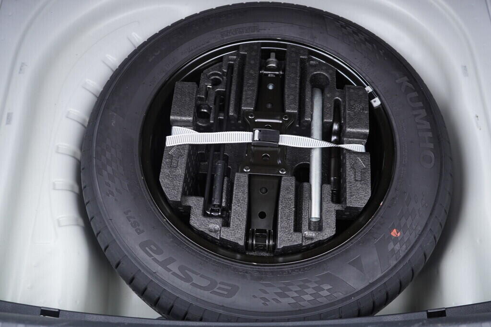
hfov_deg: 53.1
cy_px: 164
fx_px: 491
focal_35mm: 36
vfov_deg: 36.9
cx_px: 246
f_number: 2.8
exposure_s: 1/40
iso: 320
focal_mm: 24
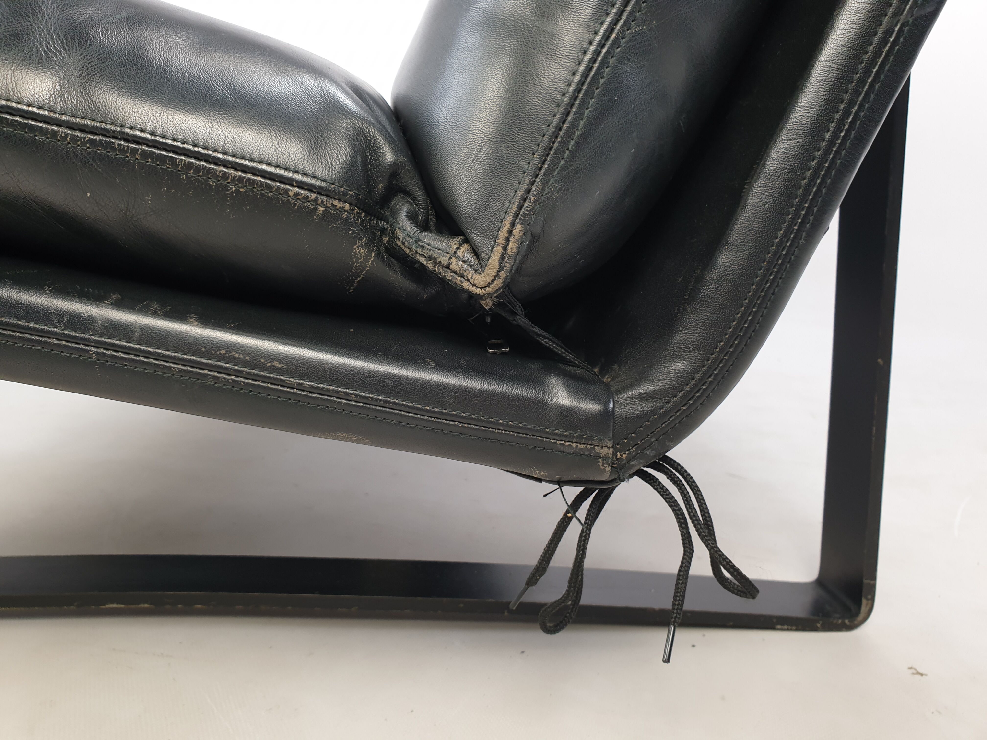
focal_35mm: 26
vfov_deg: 53.1
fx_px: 741
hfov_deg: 67.3
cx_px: 494
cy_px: 370
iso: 64
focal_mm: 4.3
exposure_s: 1/50
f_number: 2.4
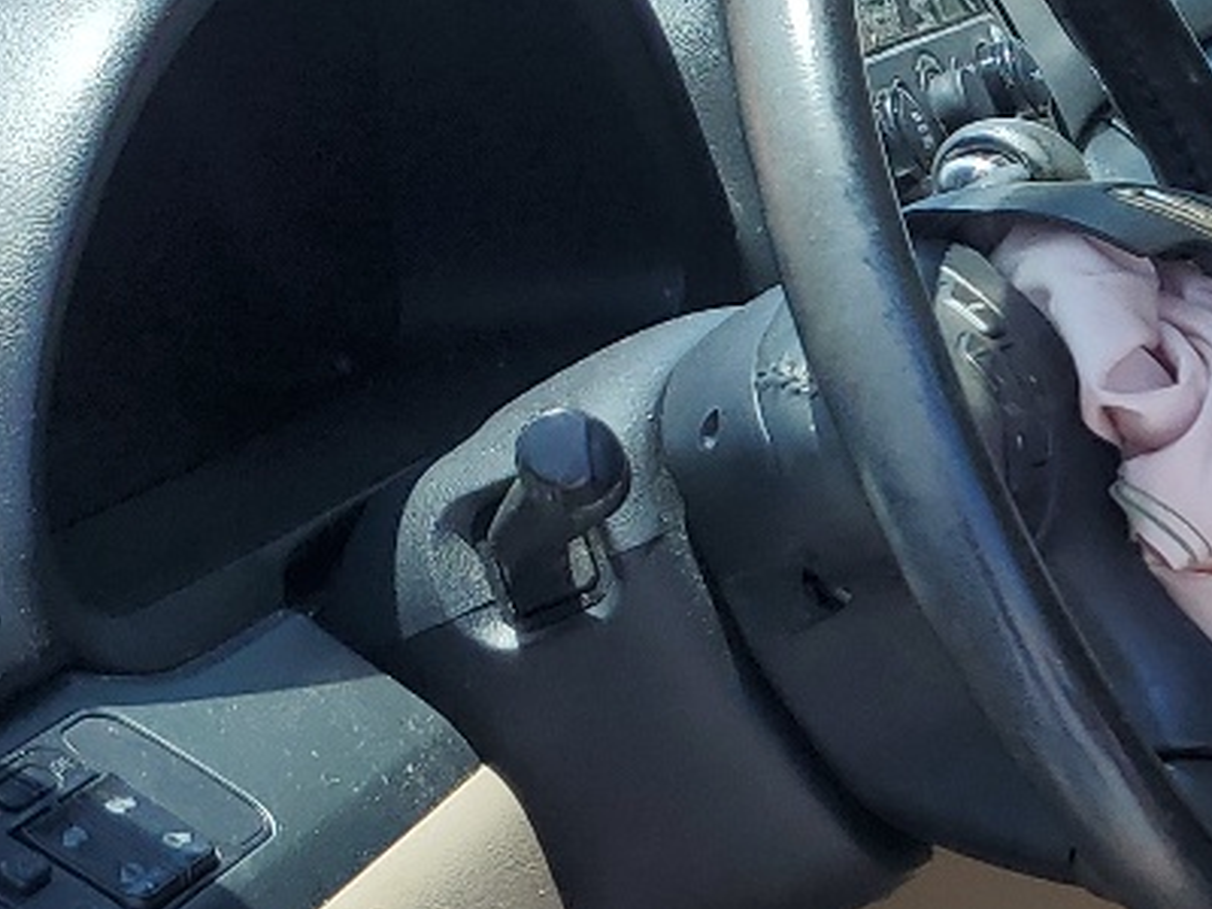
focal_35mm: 104
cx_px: 1873
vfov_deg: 13.8
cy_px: 1076
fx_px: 3641
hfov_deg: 16.9
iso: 50
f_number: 1.5
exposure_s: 1/1667
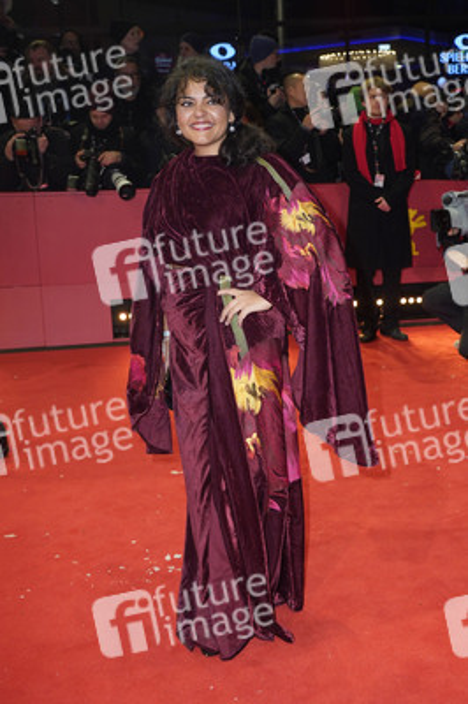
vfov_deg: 48.5
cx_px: 234
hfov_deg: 33.3
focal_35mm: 40
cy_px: 352
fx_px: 781
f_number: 5.6
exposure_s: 1/160
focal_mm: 40
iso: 800
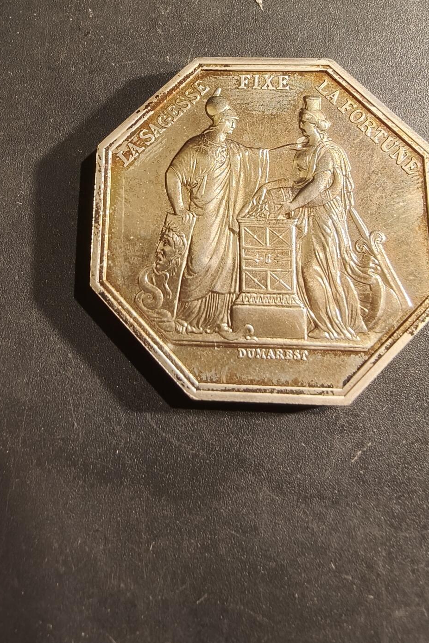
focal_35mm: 31
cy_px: 296
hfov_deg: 42.1
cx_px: 264
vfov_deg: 60.2
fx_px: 554
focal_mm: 2.32
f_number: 2
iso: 160
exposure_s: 1/55.2
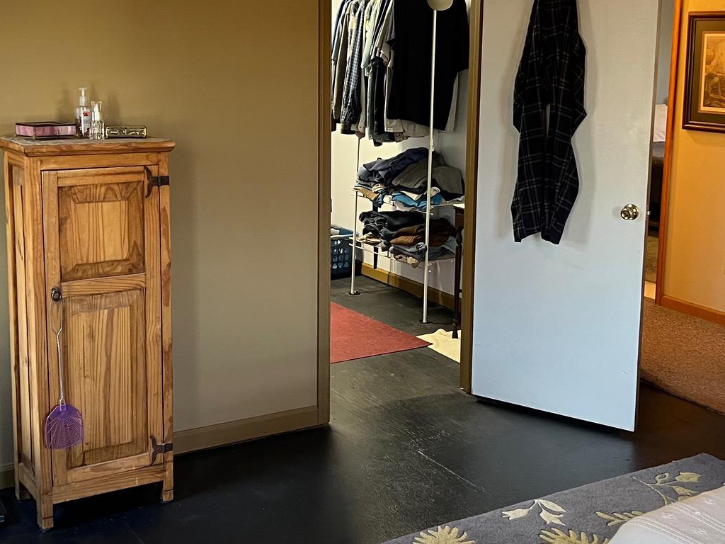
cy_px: 215
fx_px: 1089
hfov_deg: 36.8
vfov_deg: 28.0
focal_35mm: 52
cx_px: 343
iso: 320
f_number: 1.5
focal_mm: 5.7
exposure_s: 1/60
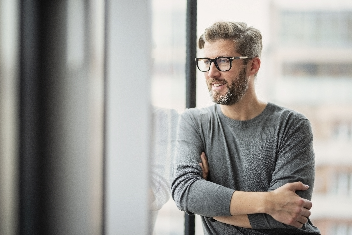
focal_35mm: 85
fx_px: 831
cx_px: 176
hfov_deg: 23.9
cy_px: 118
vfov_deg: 16.1
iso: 320
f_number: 1.4
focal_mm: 85
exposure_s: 1/320
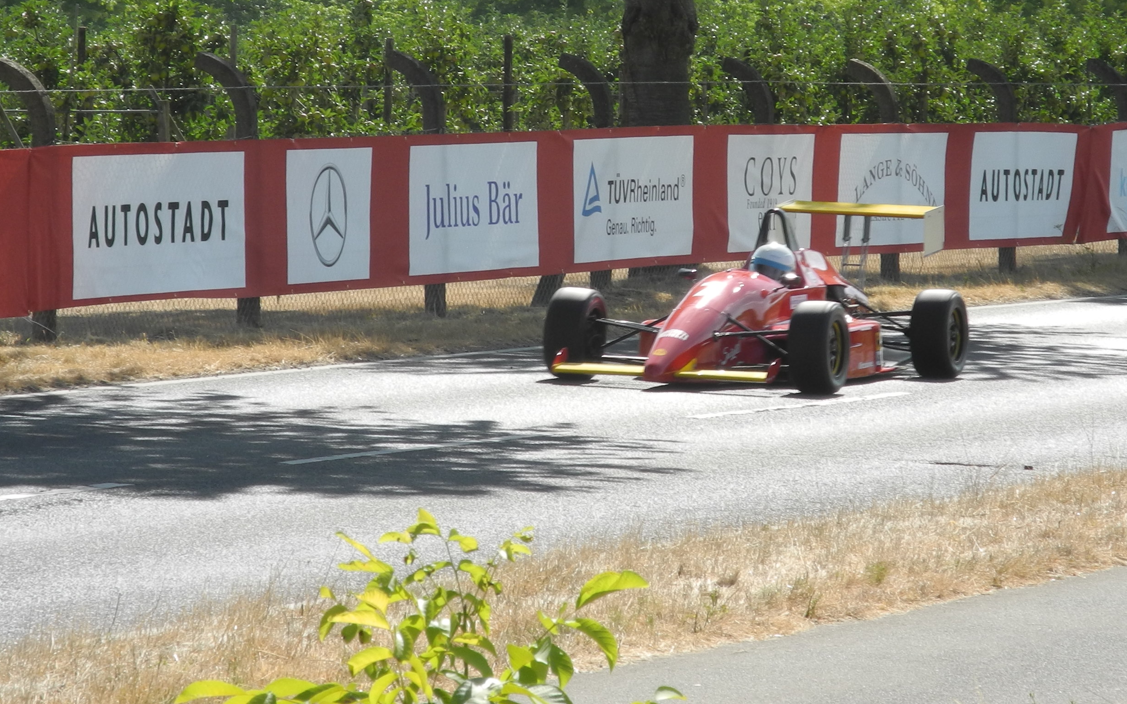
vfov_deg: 4.2
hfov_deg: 6.7
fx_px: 9674
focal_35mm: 315
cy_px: 106
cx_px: 613
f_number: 5.6
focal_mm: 42.6
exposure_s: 1/320
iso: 100
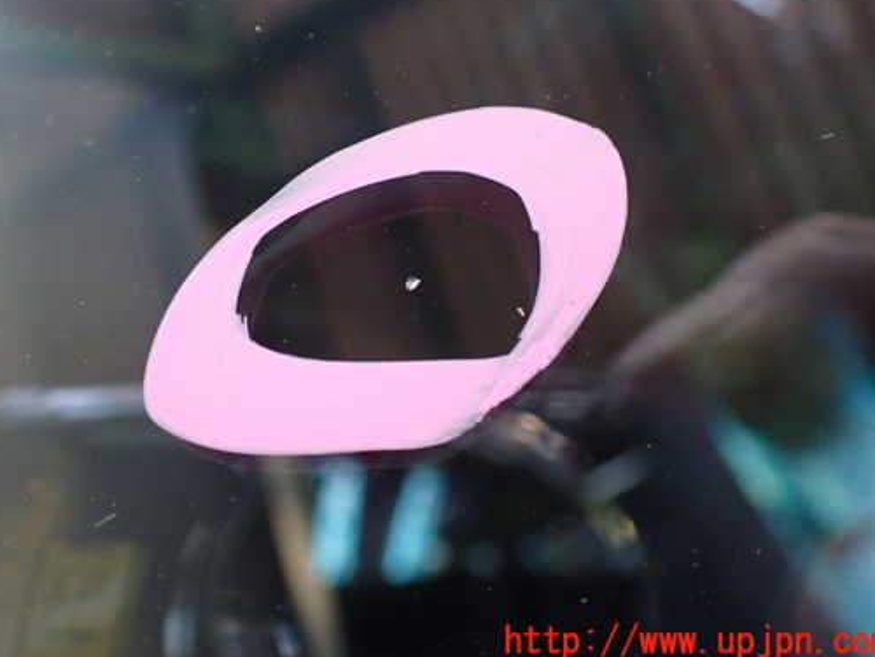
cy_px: 270
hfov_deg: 51.2
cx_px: 374
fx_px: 910
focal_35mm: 36
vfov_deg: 39.5
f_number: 2.3
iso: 800
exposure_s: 1/100
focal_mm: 5.4
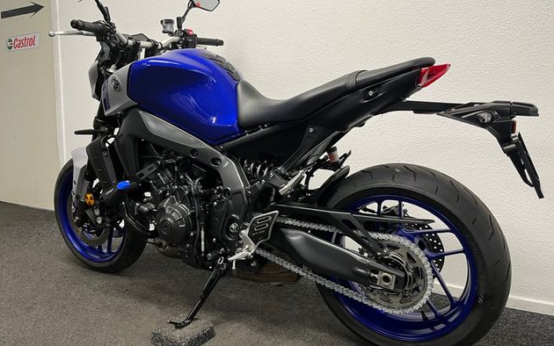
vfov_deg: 44.5
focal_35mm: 28
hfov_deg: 66.5
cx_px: 278
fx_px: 423
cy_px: 155
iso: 100
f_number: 1.6
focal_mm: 5.1
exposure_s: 1/50
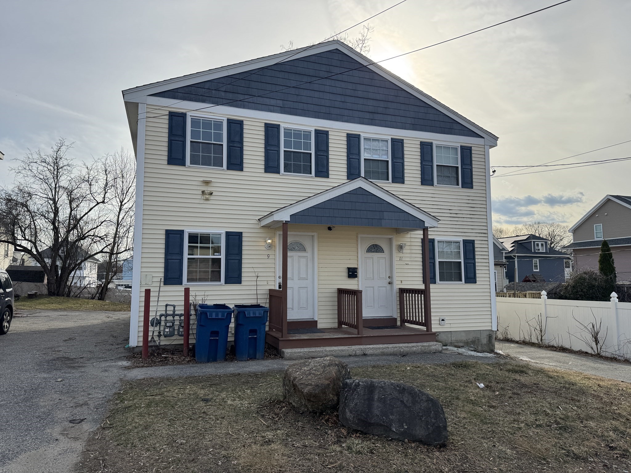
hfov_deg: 71.6
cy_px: 236
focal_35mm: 24
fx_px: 437
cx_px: 316
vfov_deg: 56.8
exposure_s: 1/4950
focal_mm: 6.76
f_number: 1.78
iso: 80
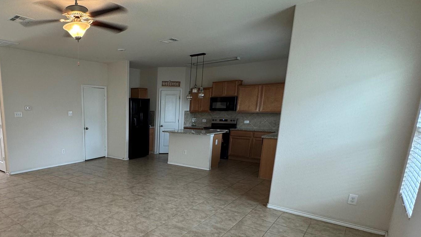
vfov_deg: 48.3
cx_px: 108
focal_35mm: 23
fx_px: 257
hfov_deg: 73.4
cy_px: 165
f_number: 2.2
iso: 160
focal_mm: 2.22
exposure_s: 1/60
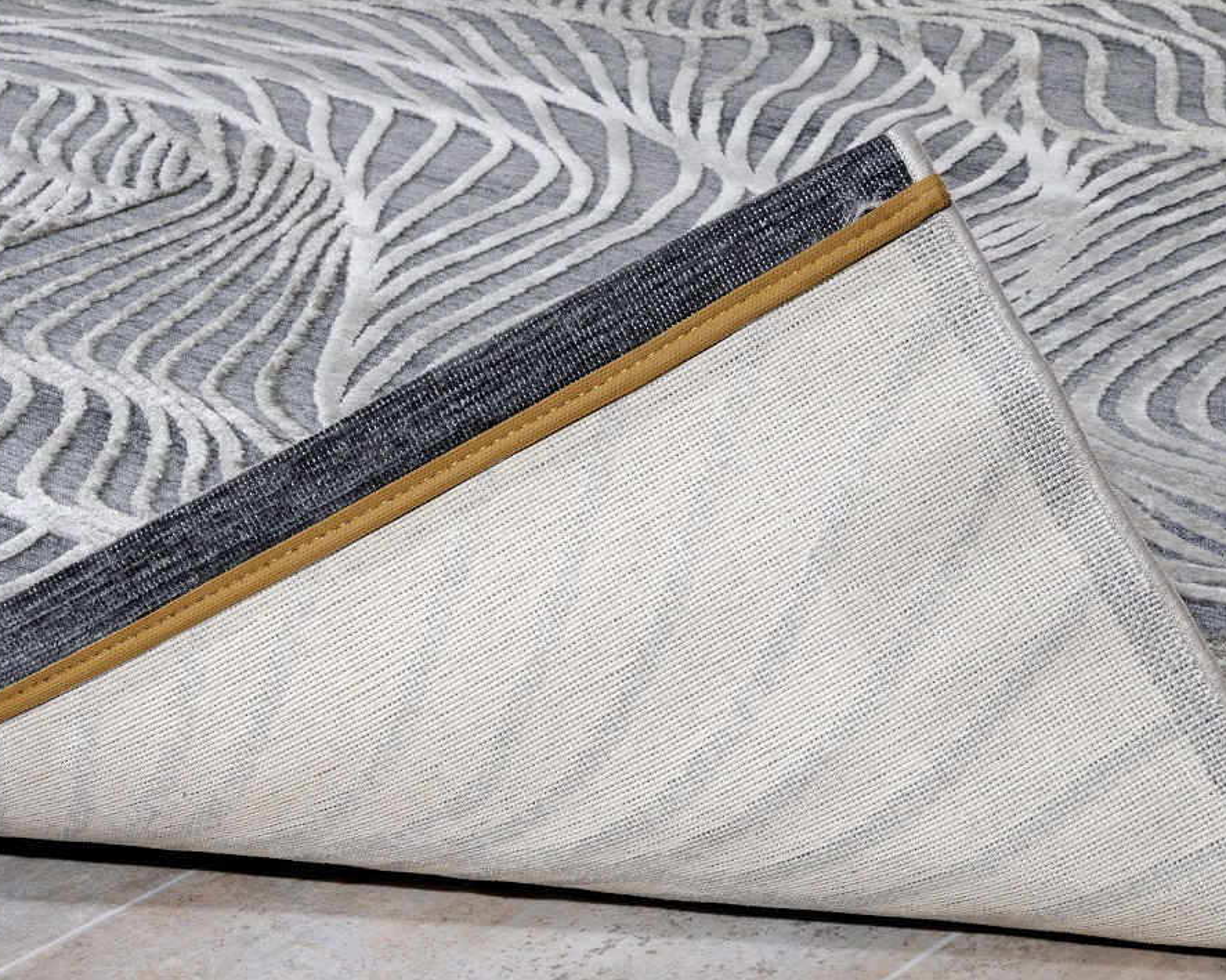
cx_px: 502
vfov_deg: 13.0
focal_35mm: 119
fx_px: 4316
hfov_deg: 16.2
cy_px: 489
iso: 500
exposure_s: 1/125
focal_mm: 70
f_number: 29
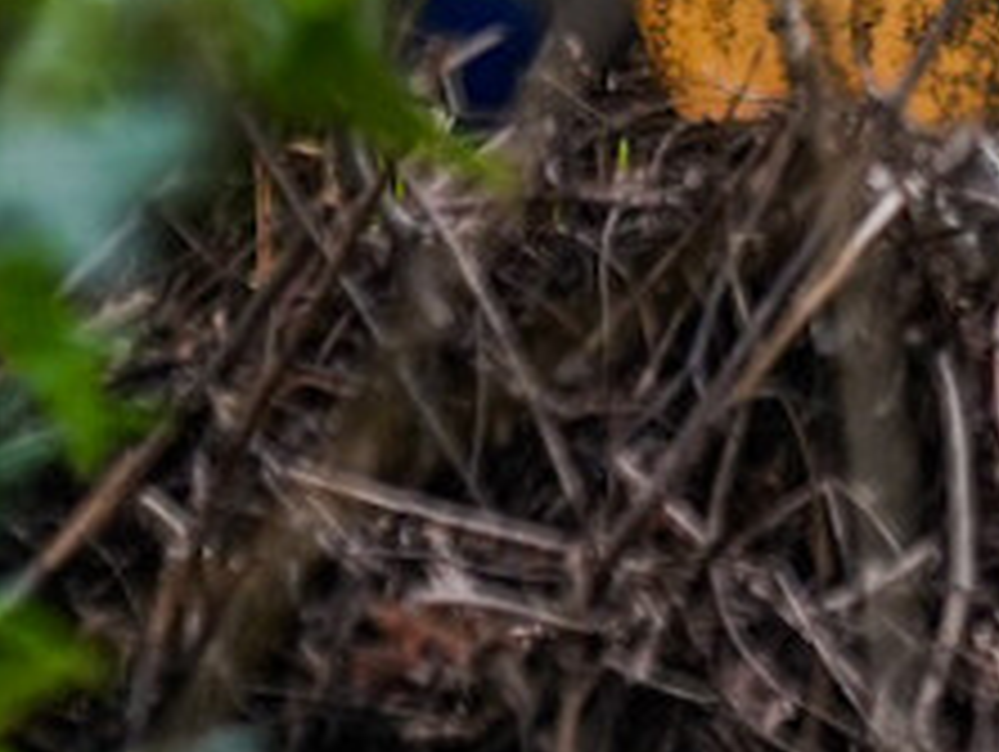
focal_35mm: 457
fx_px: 13203
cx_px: 2286
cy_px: -1905
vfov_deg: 3.2
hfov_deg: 4.3
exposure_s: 1/250
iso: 200
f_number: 3.2
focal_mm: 55
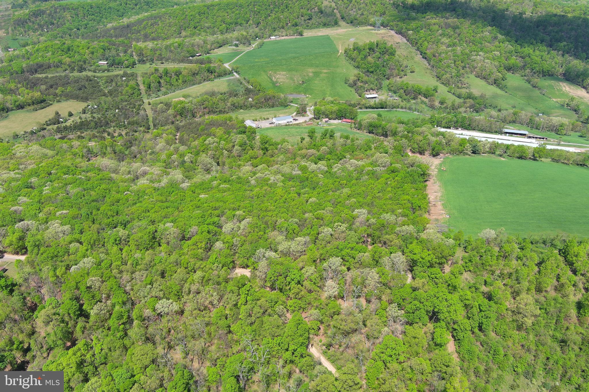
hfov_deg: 63.7
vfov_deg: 45.0
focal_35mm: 29
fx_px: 474
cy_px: 196
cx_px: 294
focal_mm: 10.57
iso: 100
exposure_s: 1/780
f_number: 2.8
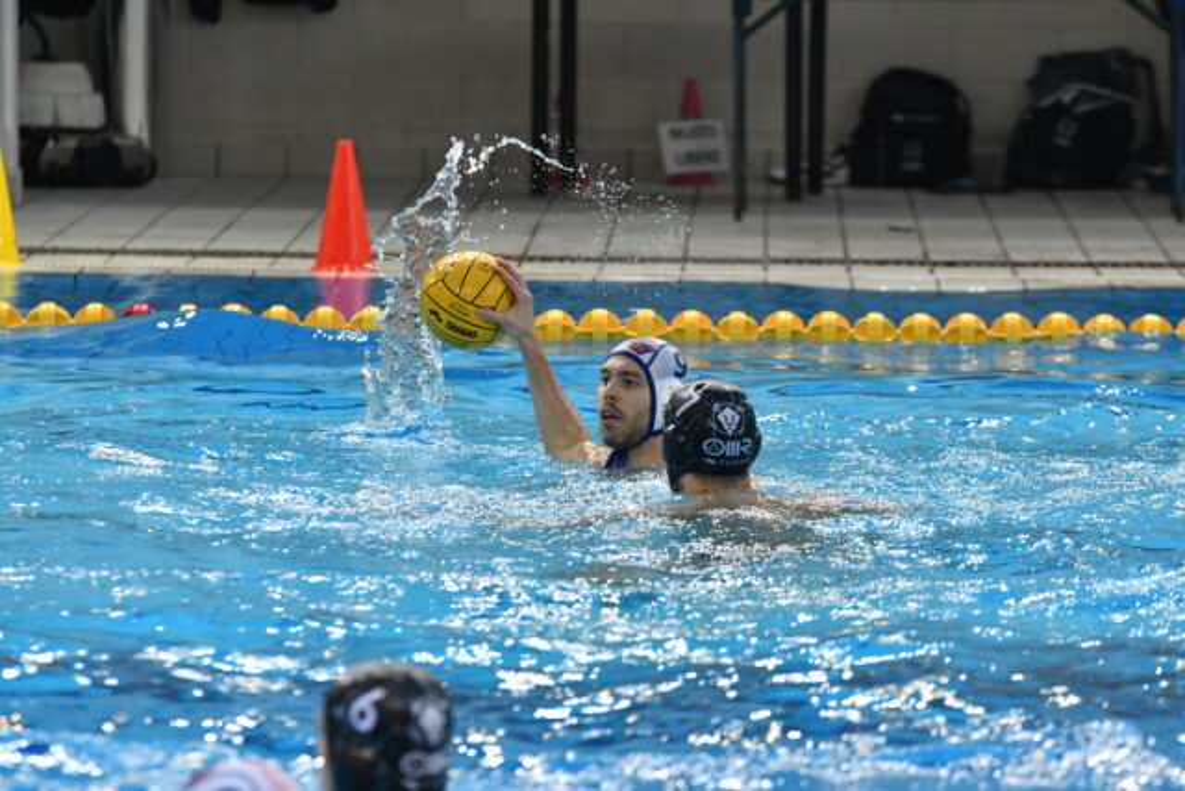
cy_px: 396
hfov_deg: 6.9
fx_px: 9877
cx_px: 592
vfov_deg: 4.6
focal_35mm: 300
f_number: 4.5
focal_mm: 200
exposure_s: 1/500
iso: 3200
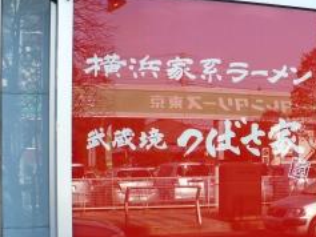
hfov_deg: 27.1
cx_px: 267
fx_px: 639
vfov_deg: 20.9
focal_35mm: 70
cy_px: 174
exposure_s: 1/250
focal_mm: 6.1
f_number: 2.8
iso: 100
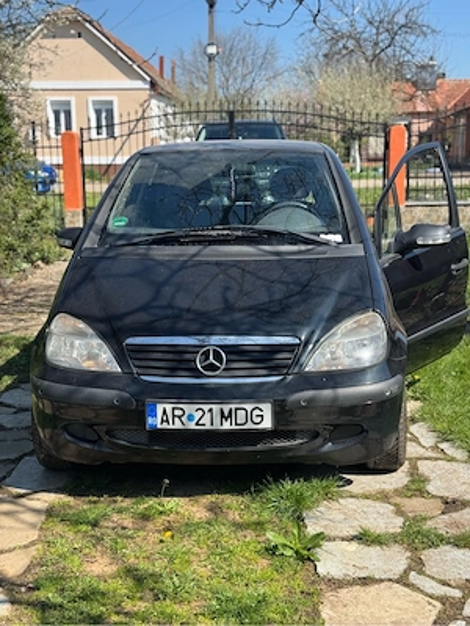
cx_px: 235
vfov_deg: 39.7
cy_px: 313
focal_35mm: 48
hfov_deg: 30.3
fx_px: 869
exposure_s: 1/2252
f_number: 1.78
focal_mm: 6.76
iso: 64
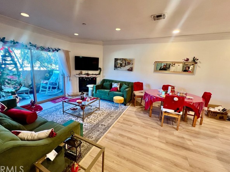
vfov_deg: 85.7
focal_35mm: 14
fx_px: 93
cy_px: 83
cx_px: 112
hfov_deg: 102.0
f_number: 1.8
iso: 250
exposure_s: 1/60
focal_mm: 1.57
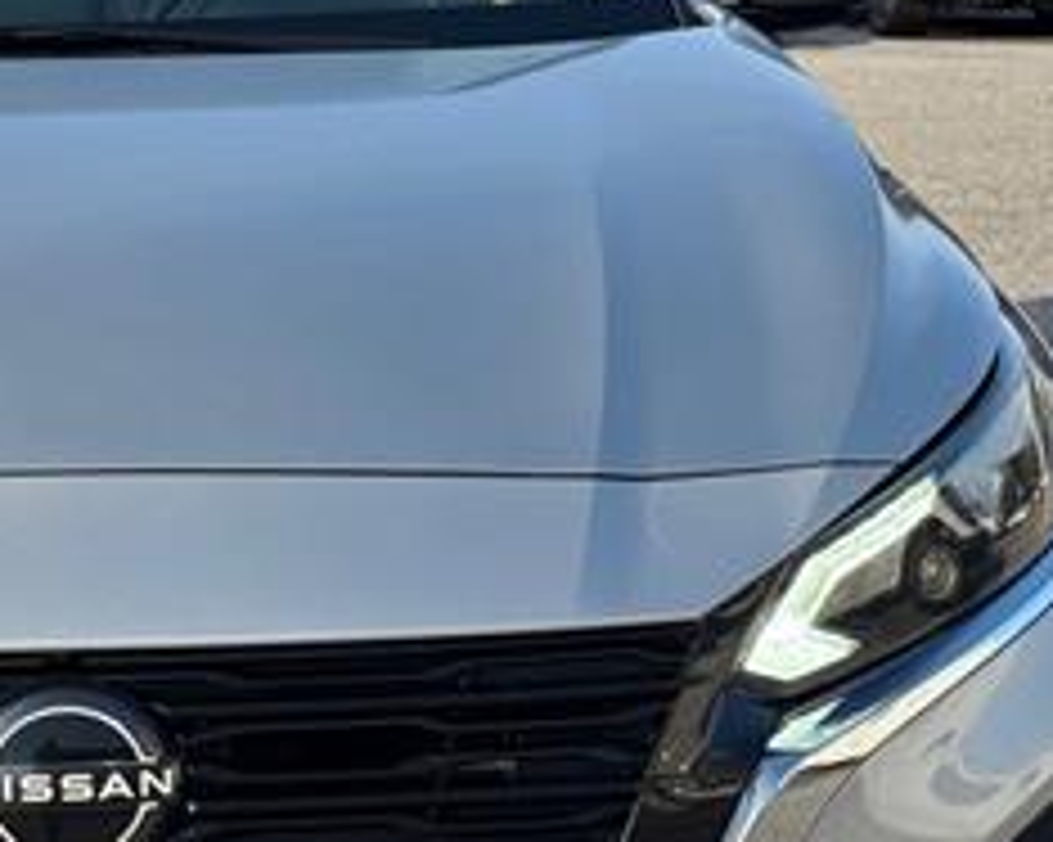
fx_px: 3987
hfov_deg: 14.8
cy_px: 554
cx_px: -9
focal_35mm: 128
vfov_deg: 12.0
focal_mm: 6.76
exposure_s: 1/1869
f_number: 1.78
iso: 64
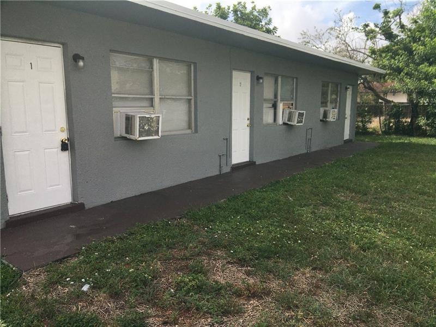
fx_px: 365
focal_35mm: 29
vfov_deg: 48.2
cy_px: 164
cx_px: 218
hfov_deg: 61.7
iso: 25
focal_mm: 4.15
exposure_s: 1/4808
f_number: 2.2
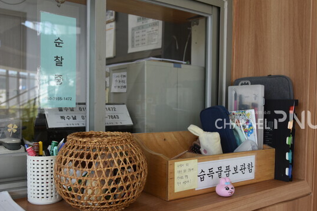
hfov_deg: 51.9
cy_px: 111
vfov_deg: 36.0
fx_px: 326
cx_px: 153
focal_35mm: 37
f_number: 4.5
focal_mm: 22
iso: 320
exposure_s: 1/80
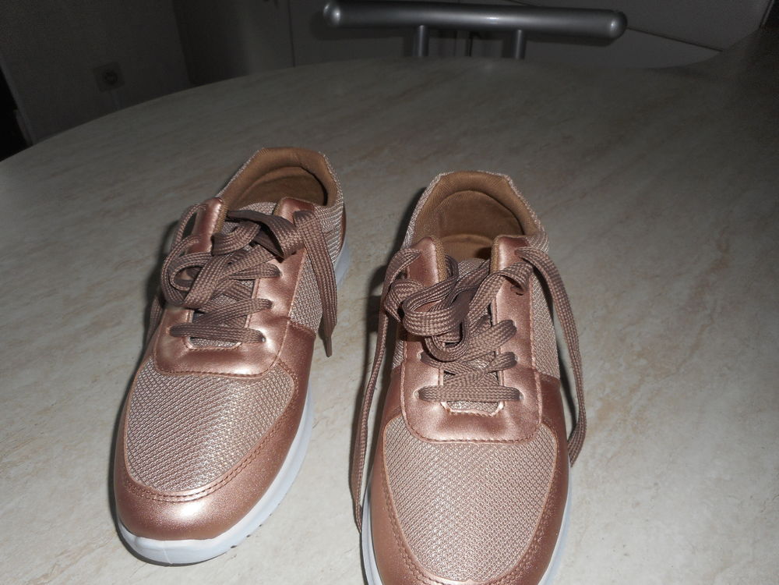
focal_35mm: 25
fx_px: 563
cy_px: 292
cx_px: 390
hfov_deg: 69.4
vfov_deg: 54.9
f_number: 3.7
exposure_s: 1/25
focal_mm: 4.5
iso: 80
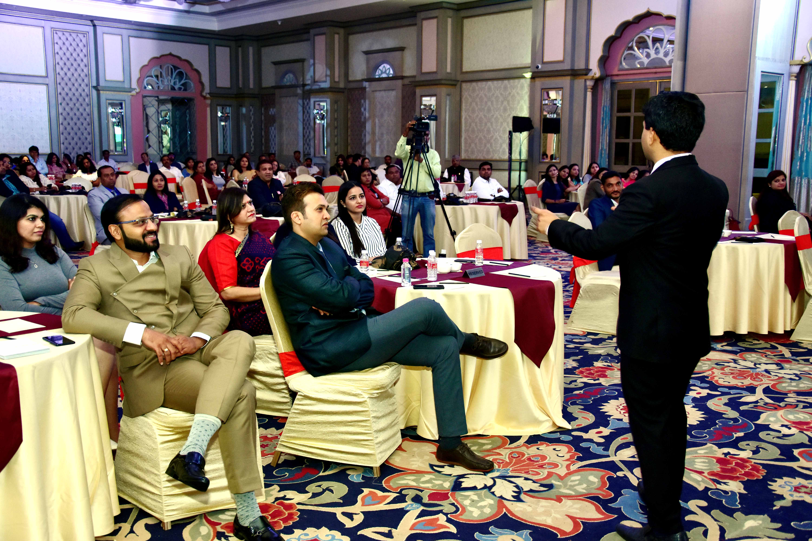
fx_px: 846
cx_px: 406
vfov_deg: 35.5
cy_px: 270
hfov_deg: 51.3
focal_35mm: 38
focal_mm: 25
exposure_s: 1/40
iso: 1000
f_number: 4
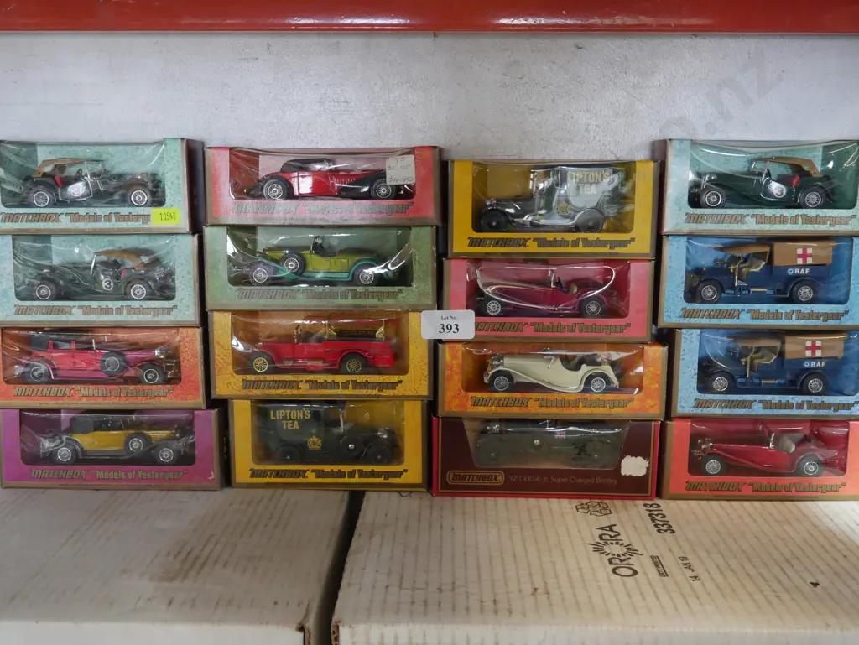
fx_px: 943
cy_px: 322
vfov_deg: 37.8
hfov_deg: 49.0
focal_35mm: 38
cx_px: 430
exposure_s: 1/60
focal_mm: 19
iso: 1250
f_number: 4.1
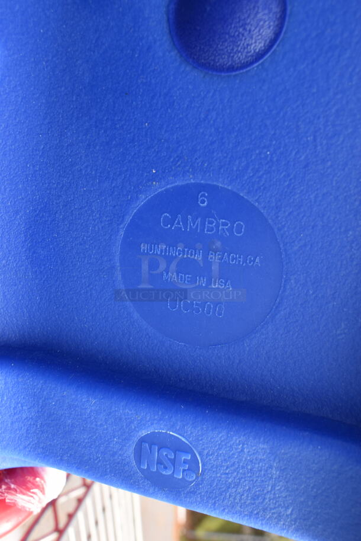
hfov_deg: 41.8
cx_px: 180
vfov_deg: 59.5
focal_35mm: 32
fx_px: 473
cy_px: 270
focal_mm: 21
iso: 140
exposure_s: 1/60
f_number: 8
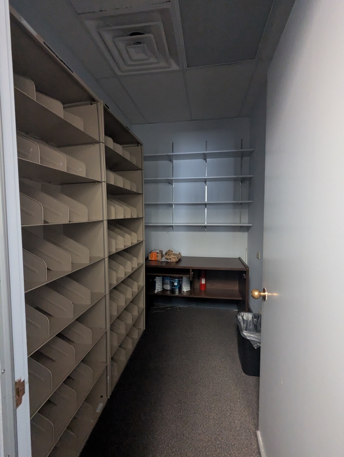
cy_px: 228
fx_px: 212
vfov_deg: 94.4
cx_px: 172
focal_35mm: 16
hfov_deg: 78.2
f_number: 2.2
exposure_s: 1/24
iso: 1318
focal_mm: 2.35
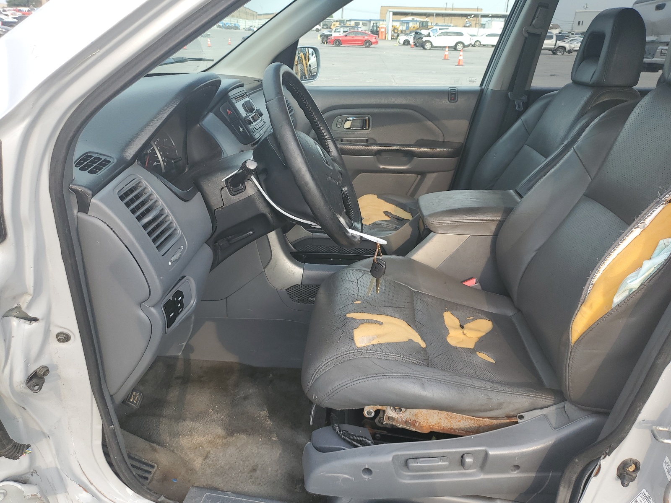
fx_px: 504
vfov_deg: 53.1
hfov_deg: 67.3
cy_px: 252
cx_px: 336
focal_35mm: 26
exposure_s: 1/323
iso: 50
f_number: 1.5
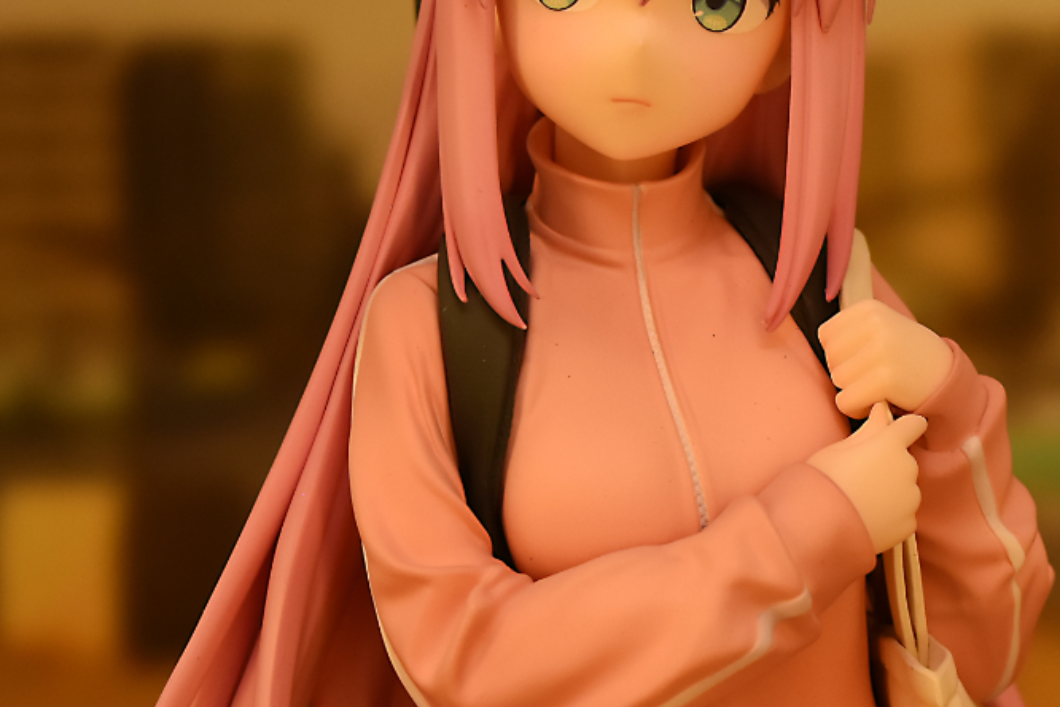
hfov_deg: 16.5
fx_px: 3651
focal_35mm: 124
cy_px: 444
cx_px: 707
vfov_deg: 11.0
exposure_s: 1/160
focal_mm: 34
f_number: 8
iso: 640
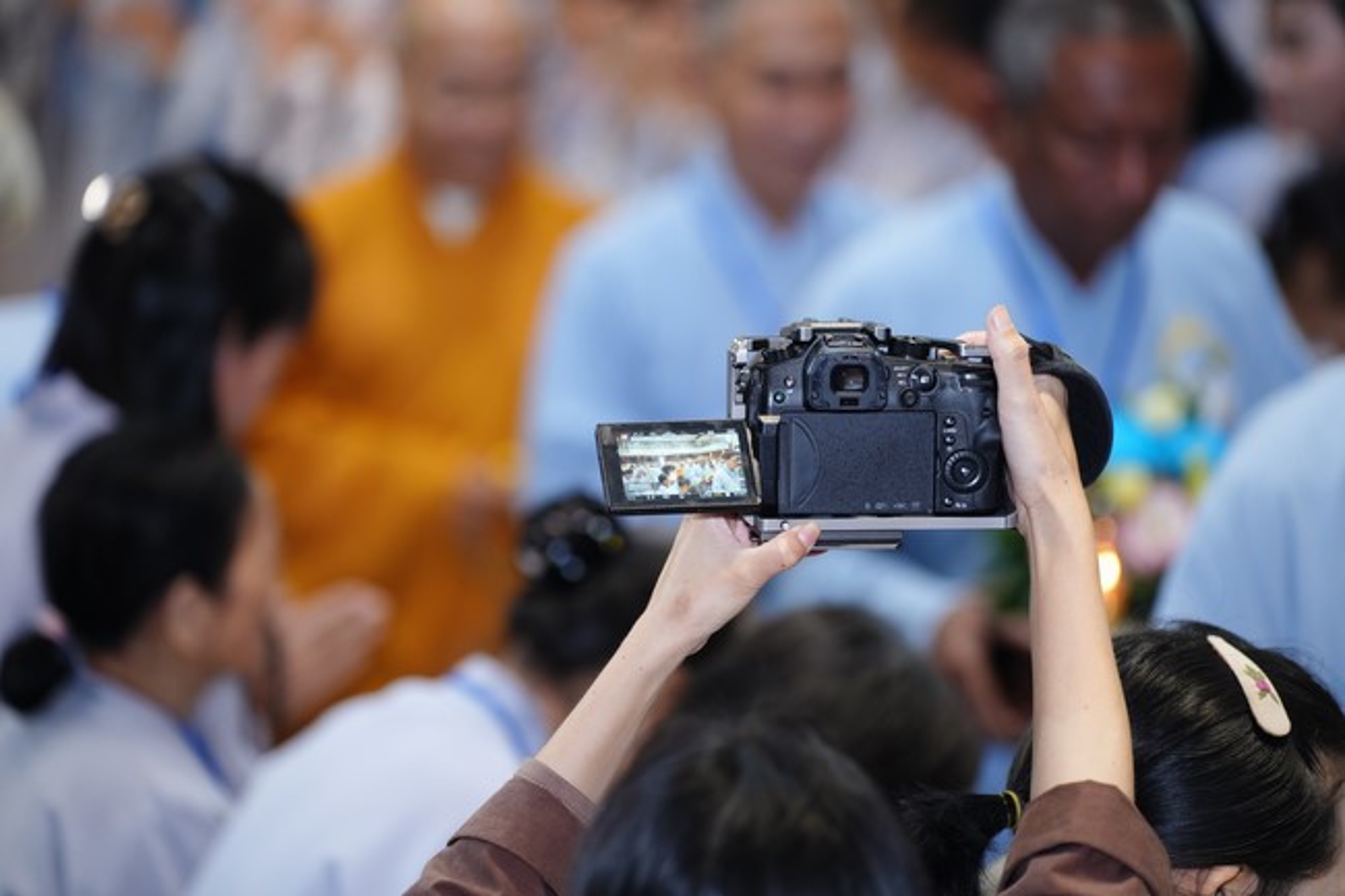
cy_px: 448
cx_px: 672
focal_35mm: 150
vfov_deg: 9.1
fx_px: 5602
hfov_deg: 13.7
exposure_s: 1/100
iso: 800
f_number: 2.8
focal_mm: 150
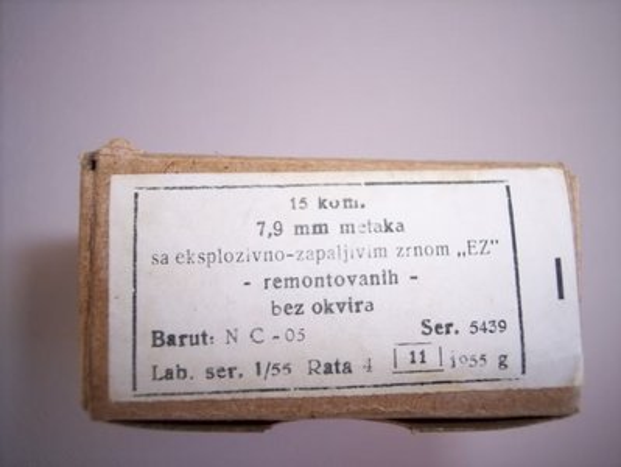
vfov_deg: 36.9
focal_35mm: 39
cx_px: 310
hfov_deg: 47.8
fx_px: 700
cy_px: 234
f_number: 2.8
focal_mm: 8
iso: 100
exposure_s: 1/60
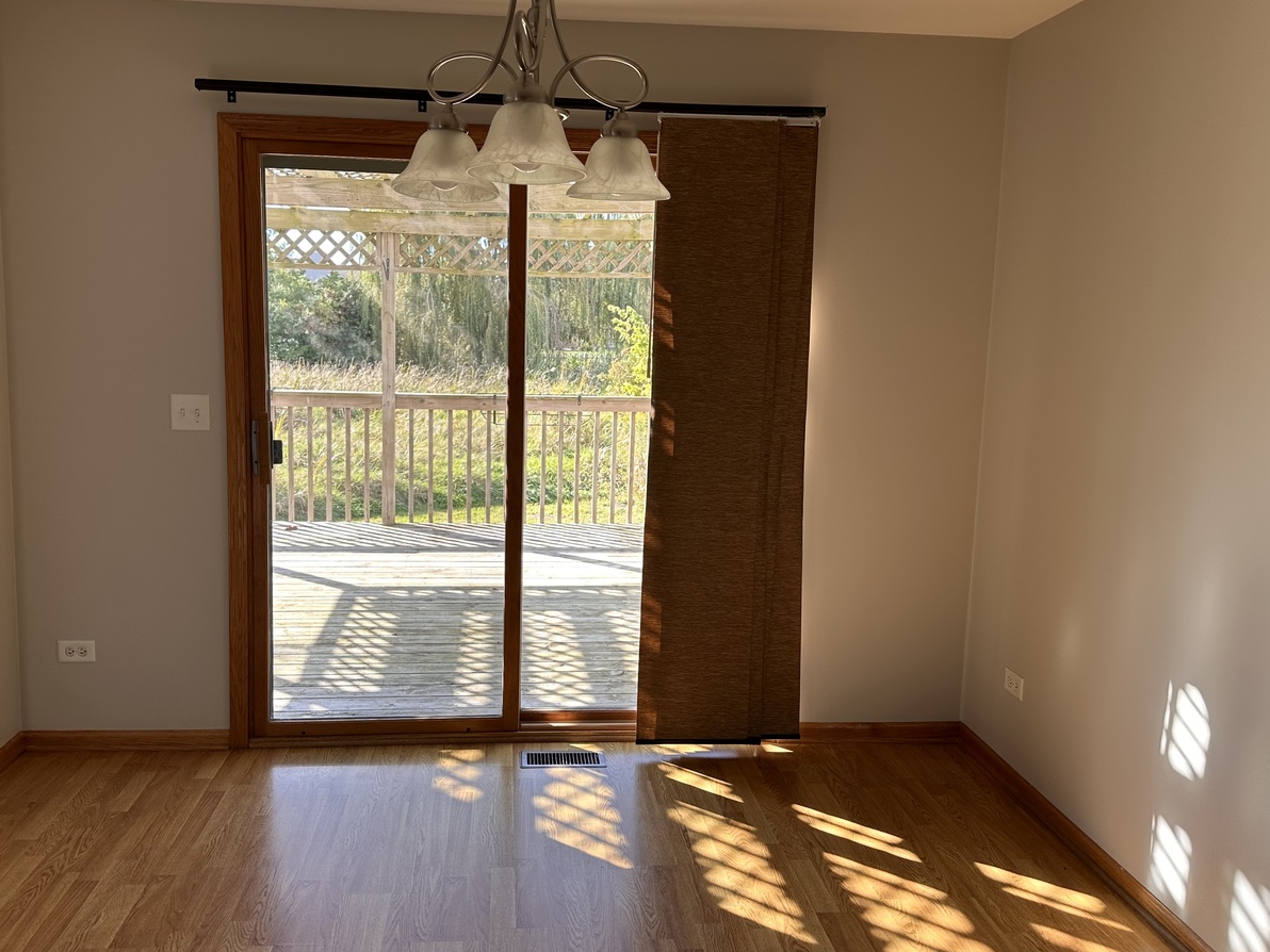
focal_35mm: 29
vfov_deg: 48.2
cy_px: 453
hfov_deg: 61.6
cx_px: 584
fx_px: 1064
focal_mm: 6.86
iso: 64
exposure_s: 1/193
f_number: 1.78
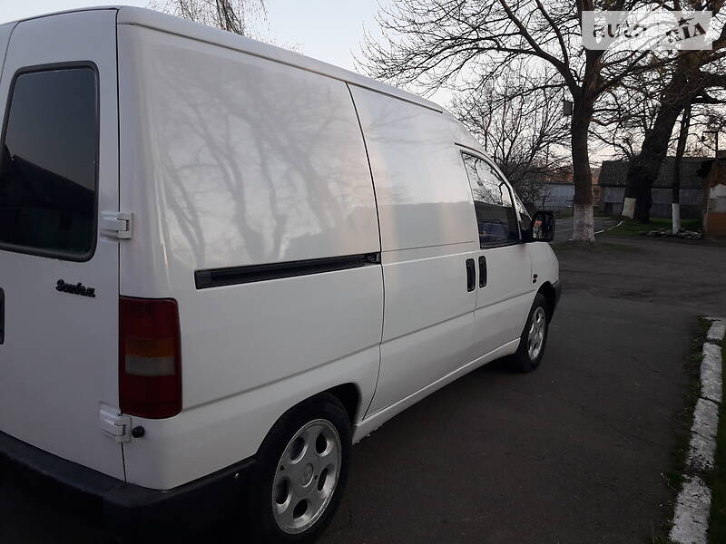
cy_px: 272
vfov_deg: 49.7
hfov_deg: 63.4
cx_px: 363
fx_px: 587
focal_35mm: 28
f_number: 1.9
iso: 40
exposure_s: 1/288
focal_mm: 3.7
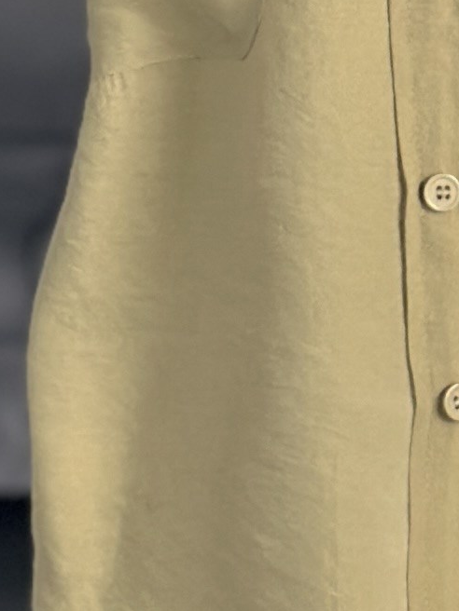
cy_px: -437
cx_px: 675
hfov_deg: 5.0
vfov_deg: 6.6
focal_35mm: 295
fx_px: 5216
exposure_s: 1/156
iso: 125
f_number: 1.78
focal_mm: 6.86
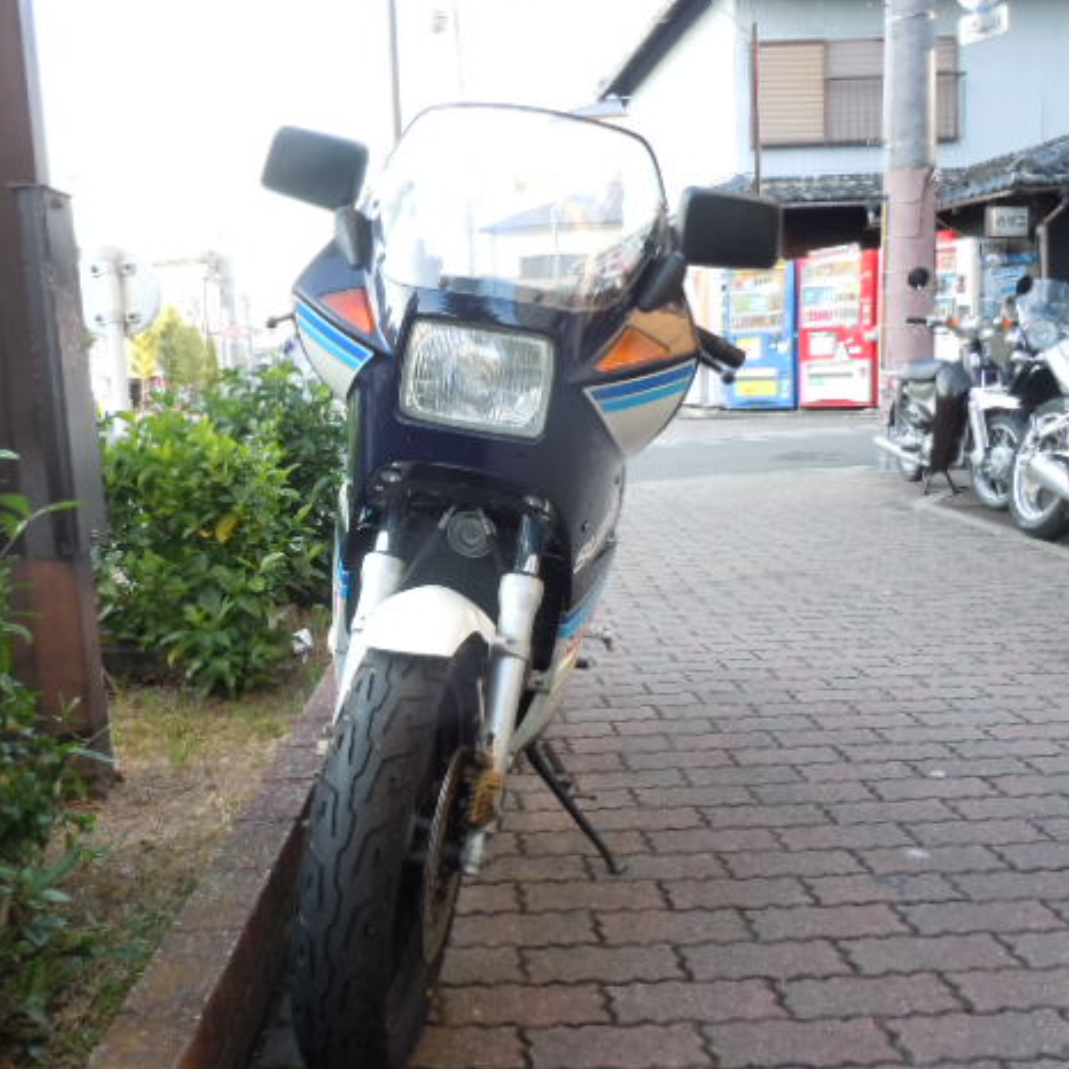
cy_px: 539
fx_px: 1188
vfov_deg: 48.5
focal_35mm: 34
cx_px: 401
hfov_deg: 48.0
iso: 250
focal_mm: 5
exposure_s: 1/60
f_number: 3.7
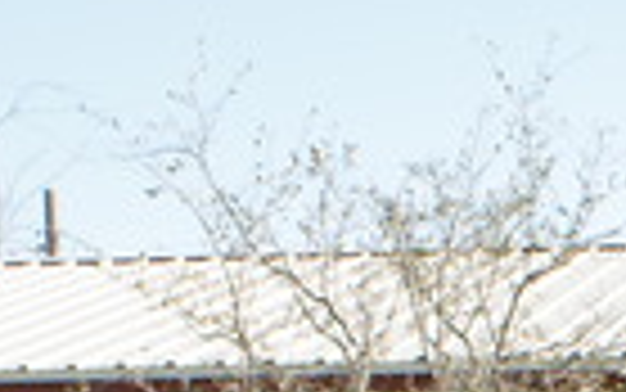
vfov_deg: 8.7
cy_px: 858
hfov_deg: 13.9
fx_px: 2407
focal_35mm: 141
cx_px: 950
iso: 200
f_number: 10
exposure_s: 1/125
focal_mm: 20
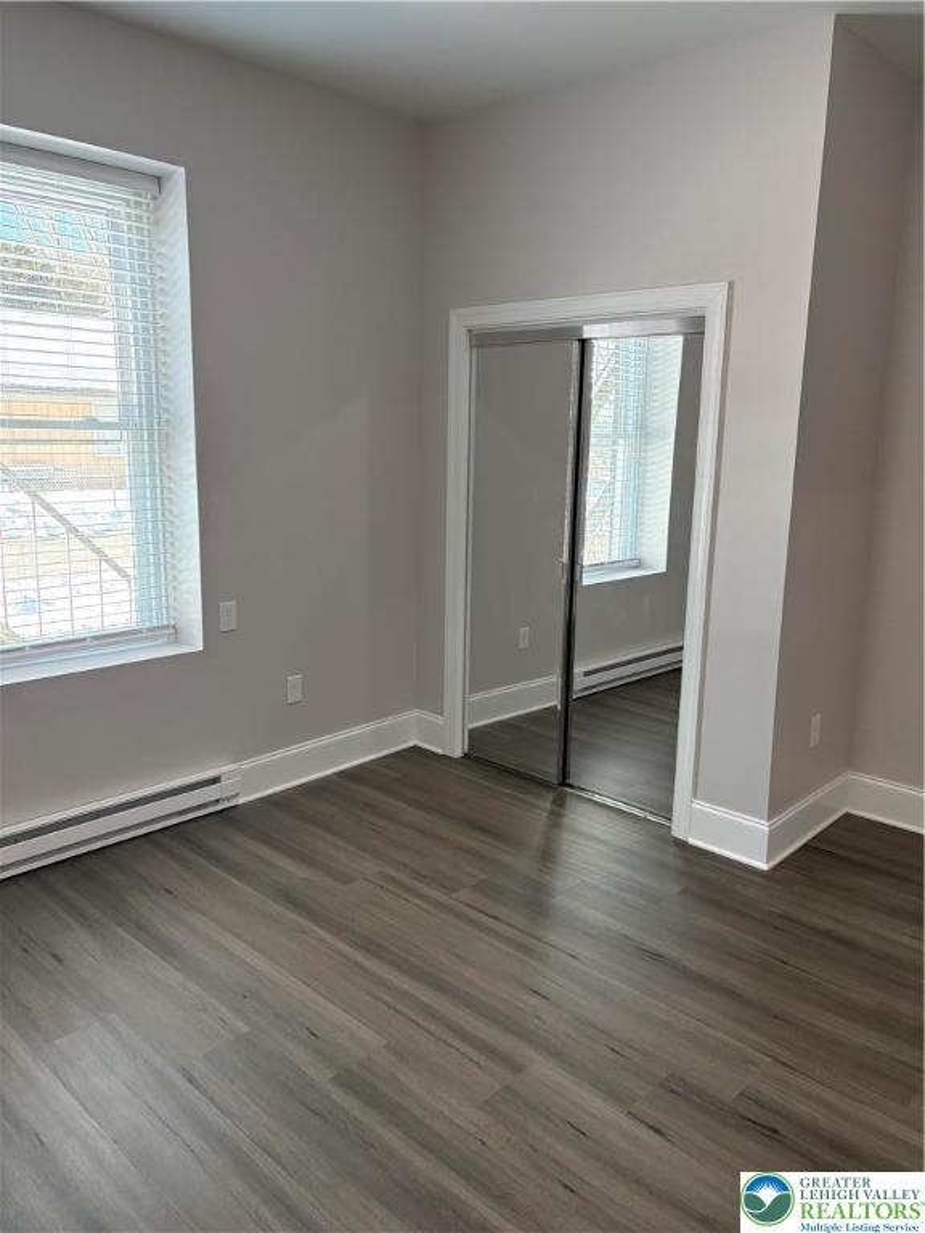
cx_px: 462
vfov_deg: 67.3
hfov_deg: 53.1
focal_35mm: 26
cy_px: 616
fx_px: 926
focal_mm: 5.96
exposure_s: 1/120
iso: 125
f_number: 1.6
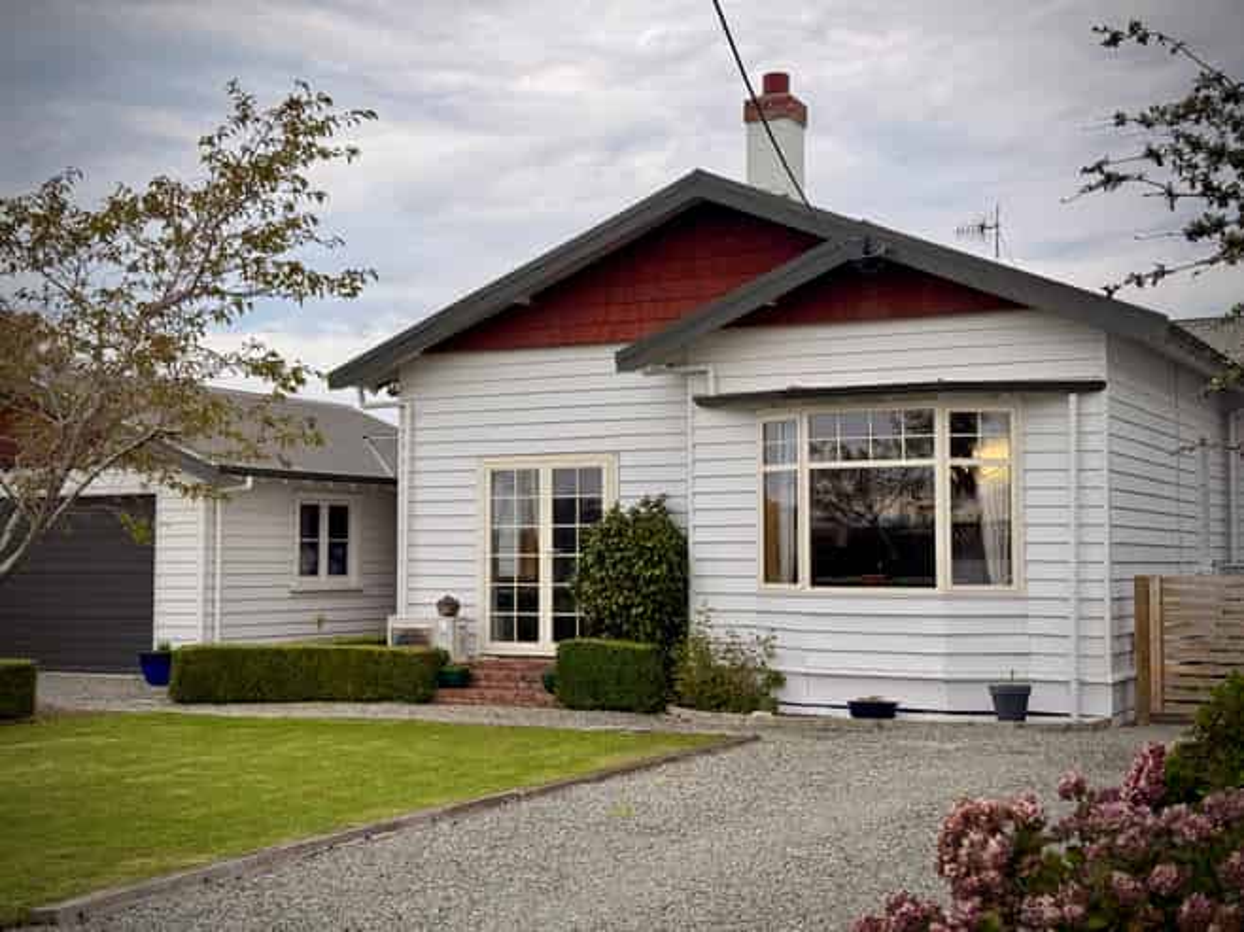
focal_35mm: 48
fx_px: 1724
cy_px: 466
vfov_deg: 30.2
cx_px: 622
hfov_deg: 39.7
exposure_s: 1/794
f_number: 1.78
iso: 64
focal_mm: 6.76
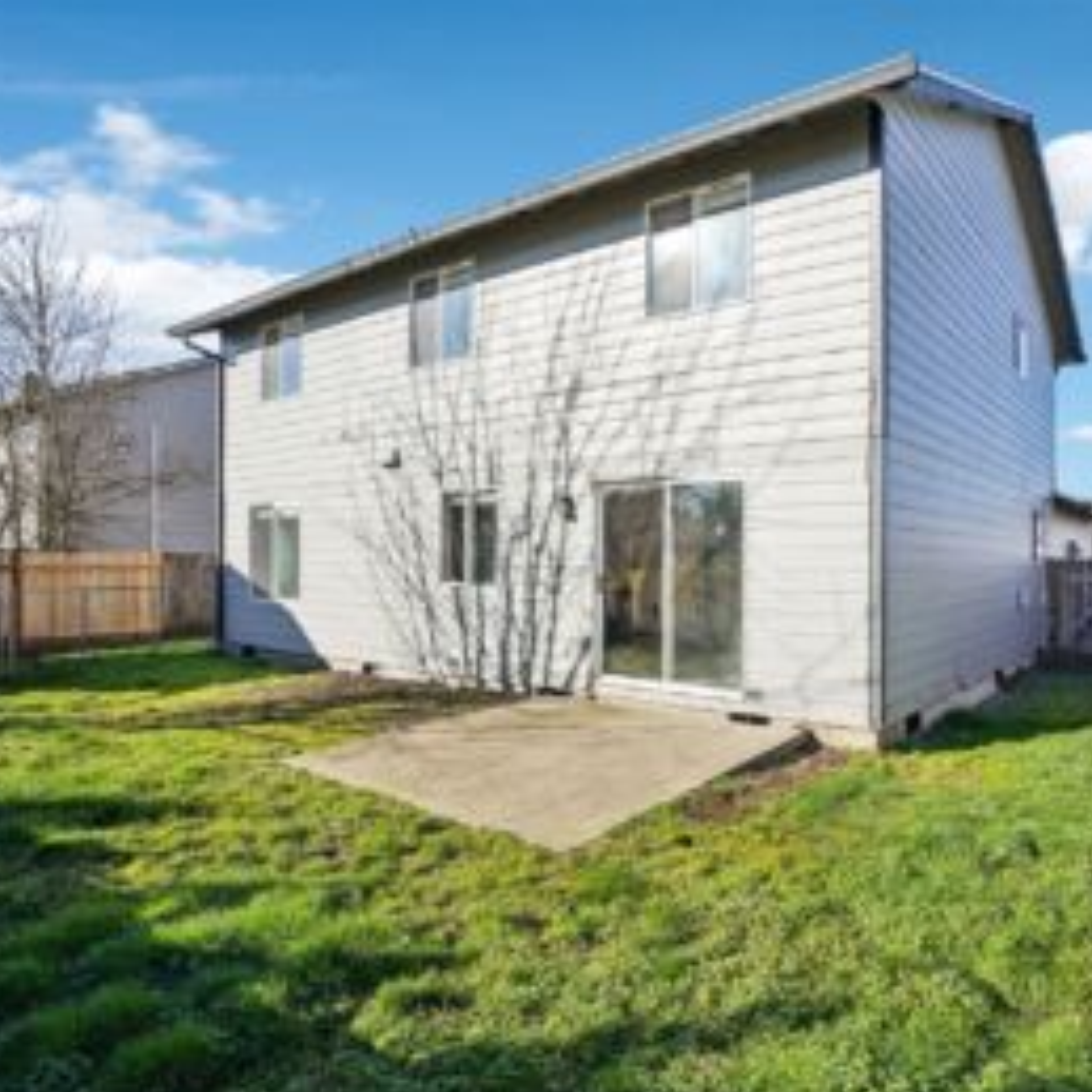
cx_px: 679
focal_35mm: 21
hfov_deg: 71.0
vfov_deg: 72.1
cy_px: 559
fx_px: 749
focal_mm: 16
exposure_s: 1/1000
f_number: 8
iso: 400
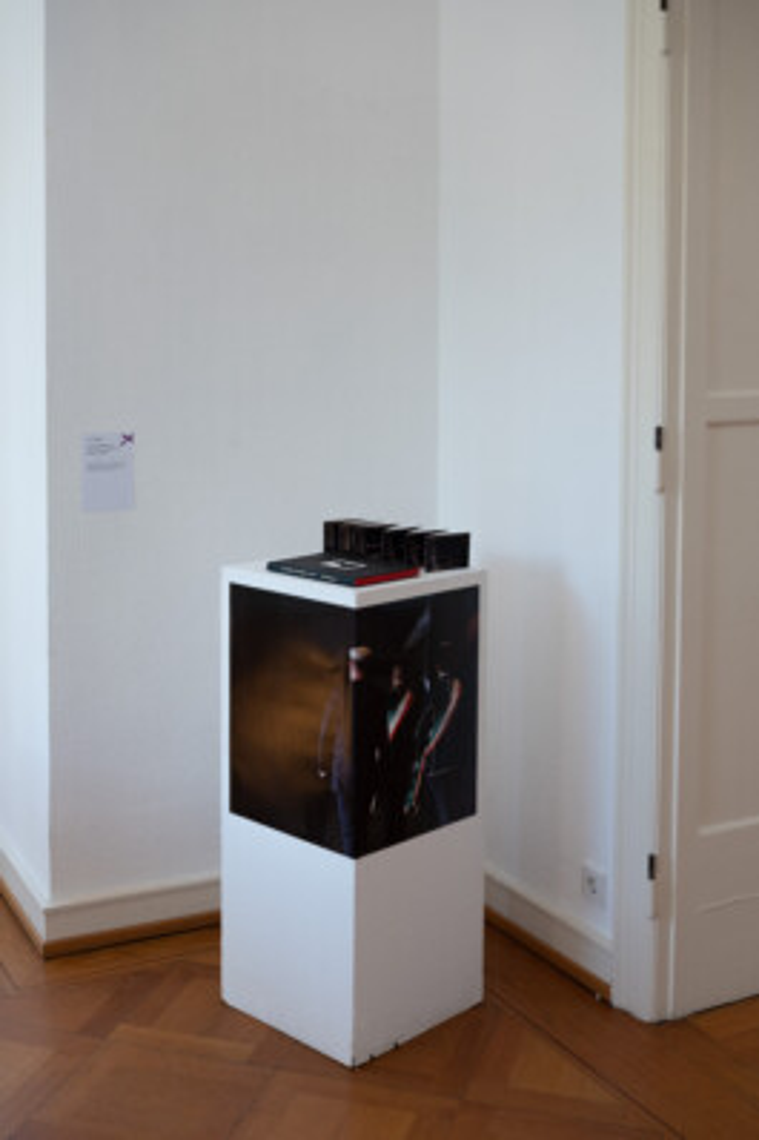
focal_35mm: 41
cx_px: 380
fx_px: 1298
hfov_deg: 32.6
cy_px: 570
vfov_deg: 47.4
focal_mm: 27
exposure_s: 1/80
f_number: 4.5
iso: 320
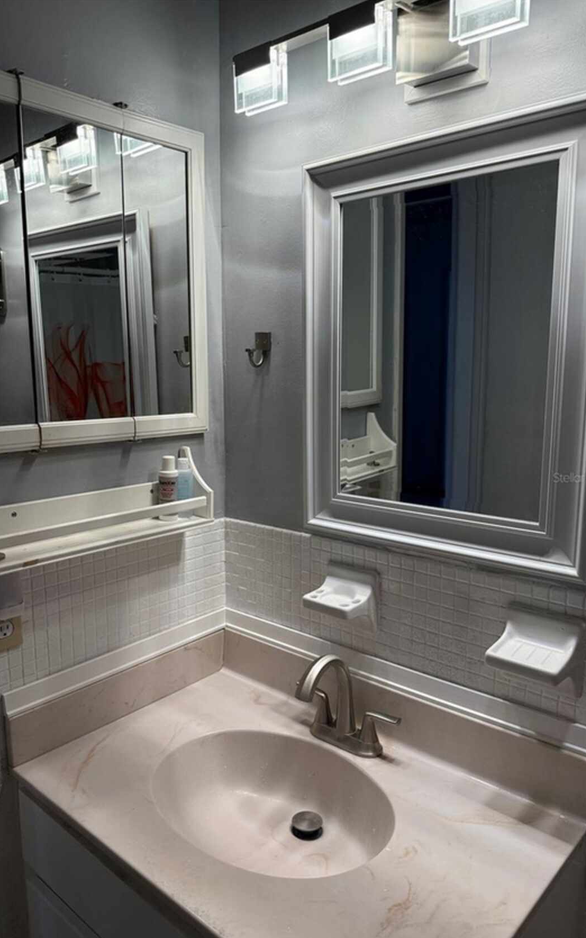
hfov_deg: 47.4
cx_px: 250
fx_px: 664
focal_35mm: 26
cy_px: 477
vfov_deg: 70.4
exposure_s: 1/240
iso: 125
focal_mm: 6.76
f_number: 1.78
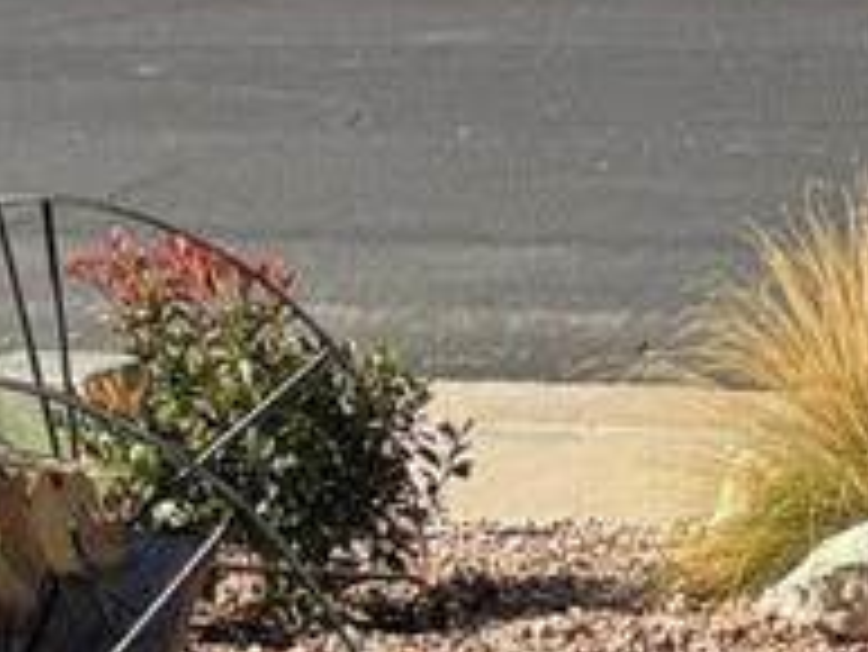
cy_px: 2100
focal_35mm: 172
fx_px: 4316
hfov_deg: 10.8
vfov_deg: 7.4
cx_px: 1507
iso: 50
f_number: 1.6
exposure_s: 1/1344
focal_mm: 5.96
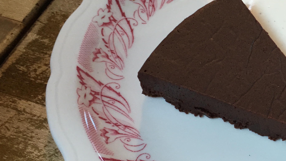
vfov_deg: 21.4
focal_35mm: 56
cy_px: 99
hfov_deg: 35.5
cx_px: 244
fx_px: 425
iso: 100
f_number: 2.2
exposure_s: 1/30
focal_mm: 4.15
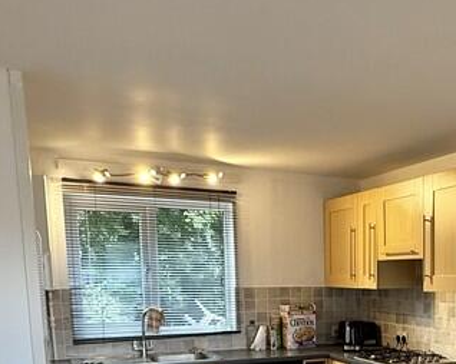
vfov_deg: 31.7
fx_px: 593
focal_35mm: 44
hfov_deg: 39.7
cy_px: 358
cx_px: 387
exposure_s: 1/50
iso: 200
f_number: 2.2
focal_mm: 2.22
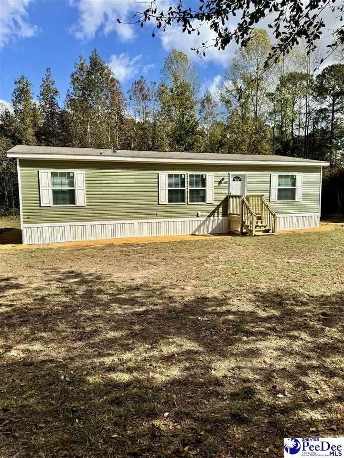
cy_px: 229
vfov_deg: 71.6
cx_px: 172
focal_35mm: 24
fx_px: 318
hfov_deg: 56.8
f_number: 1.78
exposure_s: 1/4950
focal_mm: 6.76
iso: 80
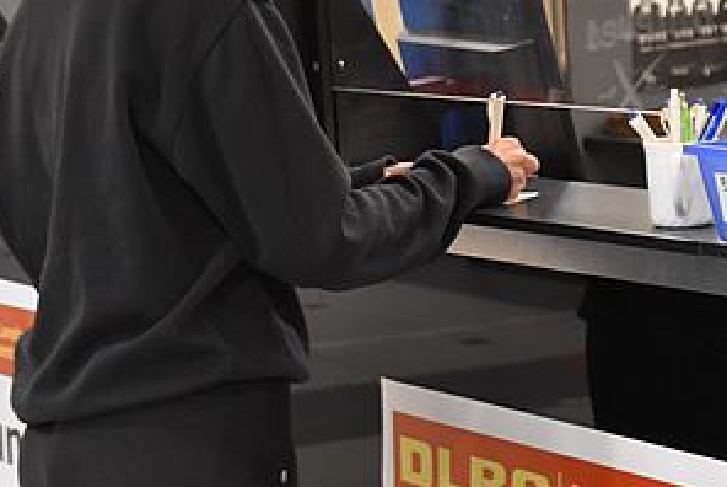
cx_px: 648
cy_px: 239
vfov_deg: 11.0
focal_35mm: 125
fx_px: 2527
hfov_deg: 16.2
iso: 2500
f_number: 4.5
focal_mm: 38
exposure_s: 1/60
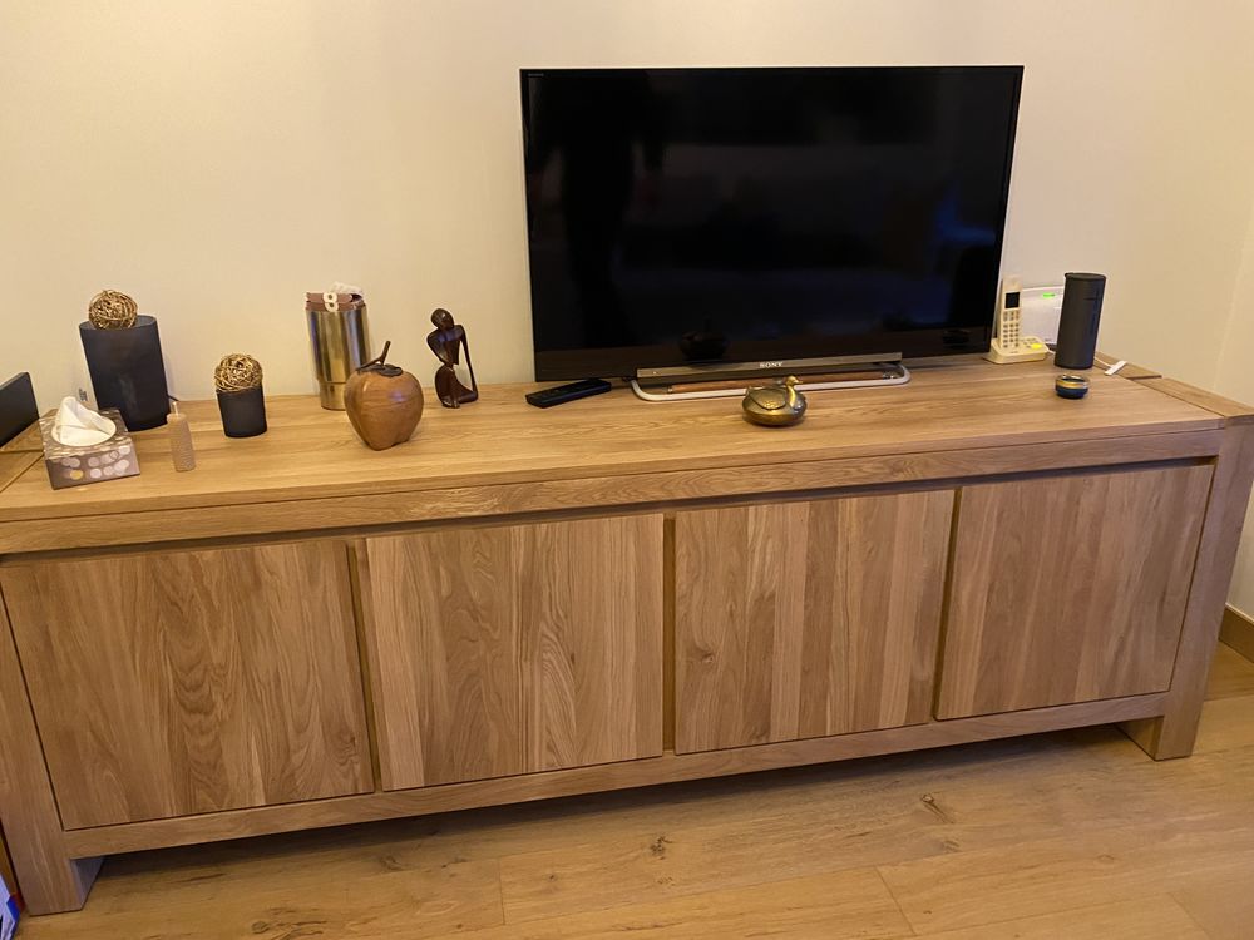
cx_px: 627
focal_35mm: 26
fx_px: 942
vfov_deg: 53.1
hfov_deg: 67.3
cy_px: 470
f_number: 1.8
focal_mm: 4.25
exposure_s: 1/25
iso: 500
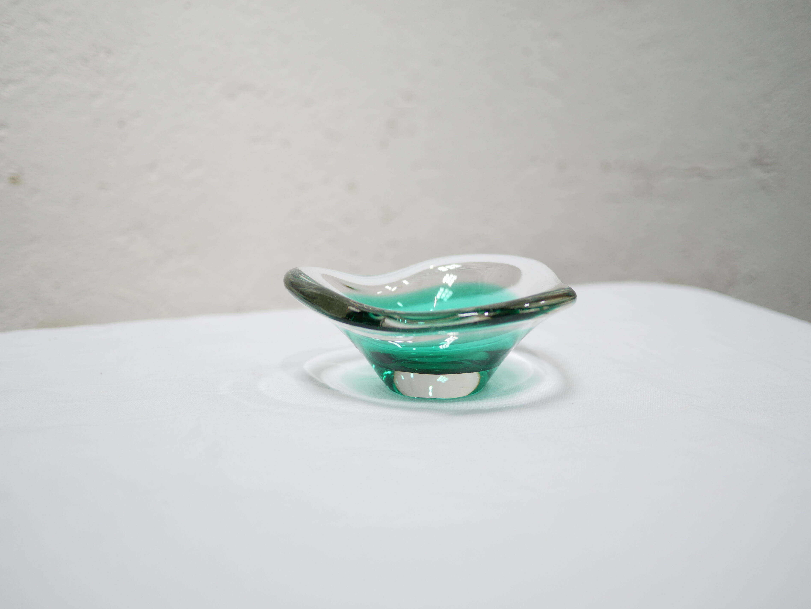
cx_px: 406
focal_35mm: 40
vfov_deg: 36.0
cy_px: 304
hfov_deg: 46.8
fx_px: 938
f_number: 1.7
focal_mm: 20
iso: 200
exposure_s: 1/125
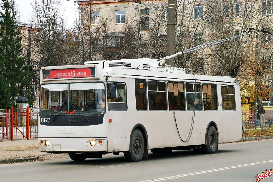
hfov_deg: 24.6
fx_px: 626
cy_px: 91
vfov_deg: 16.6
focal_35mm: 82
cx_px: 136
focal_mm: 55
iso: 800
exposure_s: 1/500
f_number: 7.1
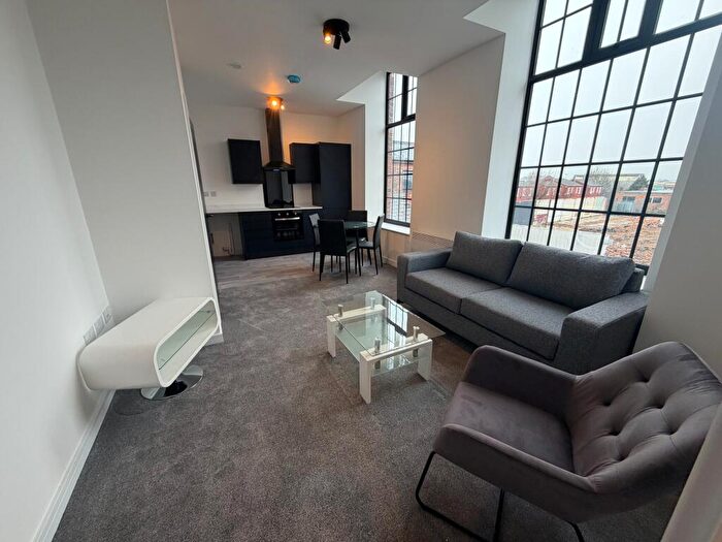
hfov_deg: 102.1
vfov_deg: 85.7
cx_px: 361
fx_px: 292
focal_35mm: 14
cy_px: 271
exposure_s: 1/121
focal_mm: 2.22
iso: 100
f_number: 2.2
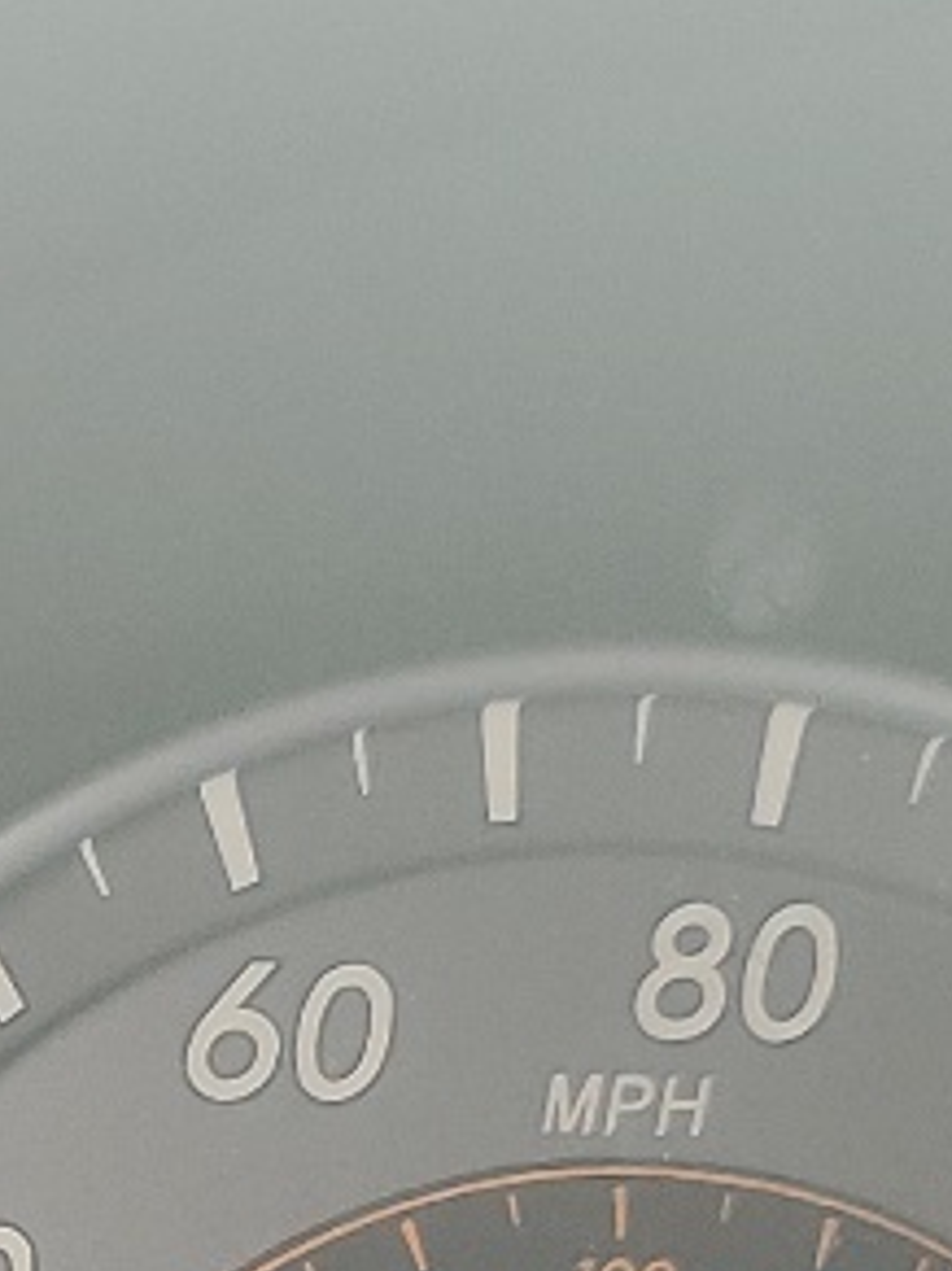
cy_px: 1769
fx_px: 5248
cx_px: -668
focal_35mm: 143
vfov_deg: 13.2
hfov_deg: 9.9
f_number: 1.5
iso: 54
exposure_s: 1/120
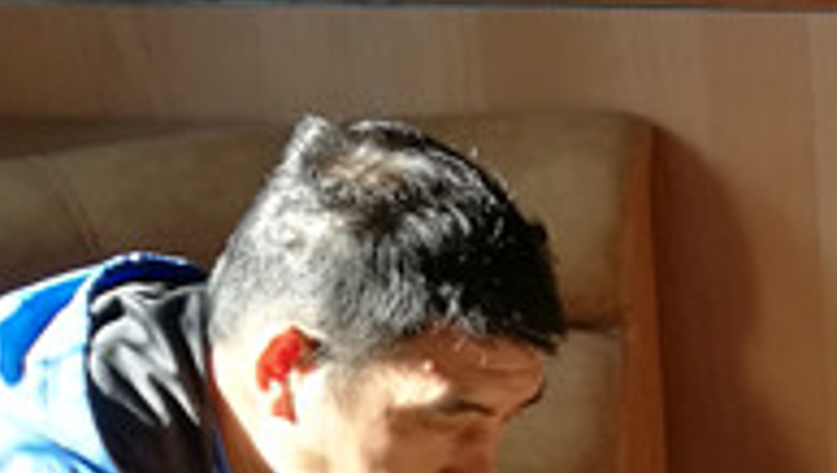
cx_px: 1054
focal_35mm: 122
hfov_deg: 16.7
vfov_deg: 9.8
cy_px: 629
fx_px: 2710
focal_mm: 4.5
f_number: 2.2
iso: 125
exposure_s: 1/50
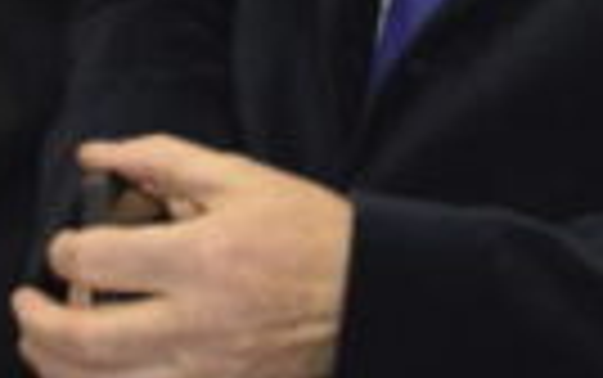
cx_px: 513
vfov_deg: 5.6
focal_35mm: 234
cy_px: -245
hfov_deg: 8.9
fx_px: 3849
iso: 400
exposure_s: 1/80
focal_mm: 20
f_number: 4
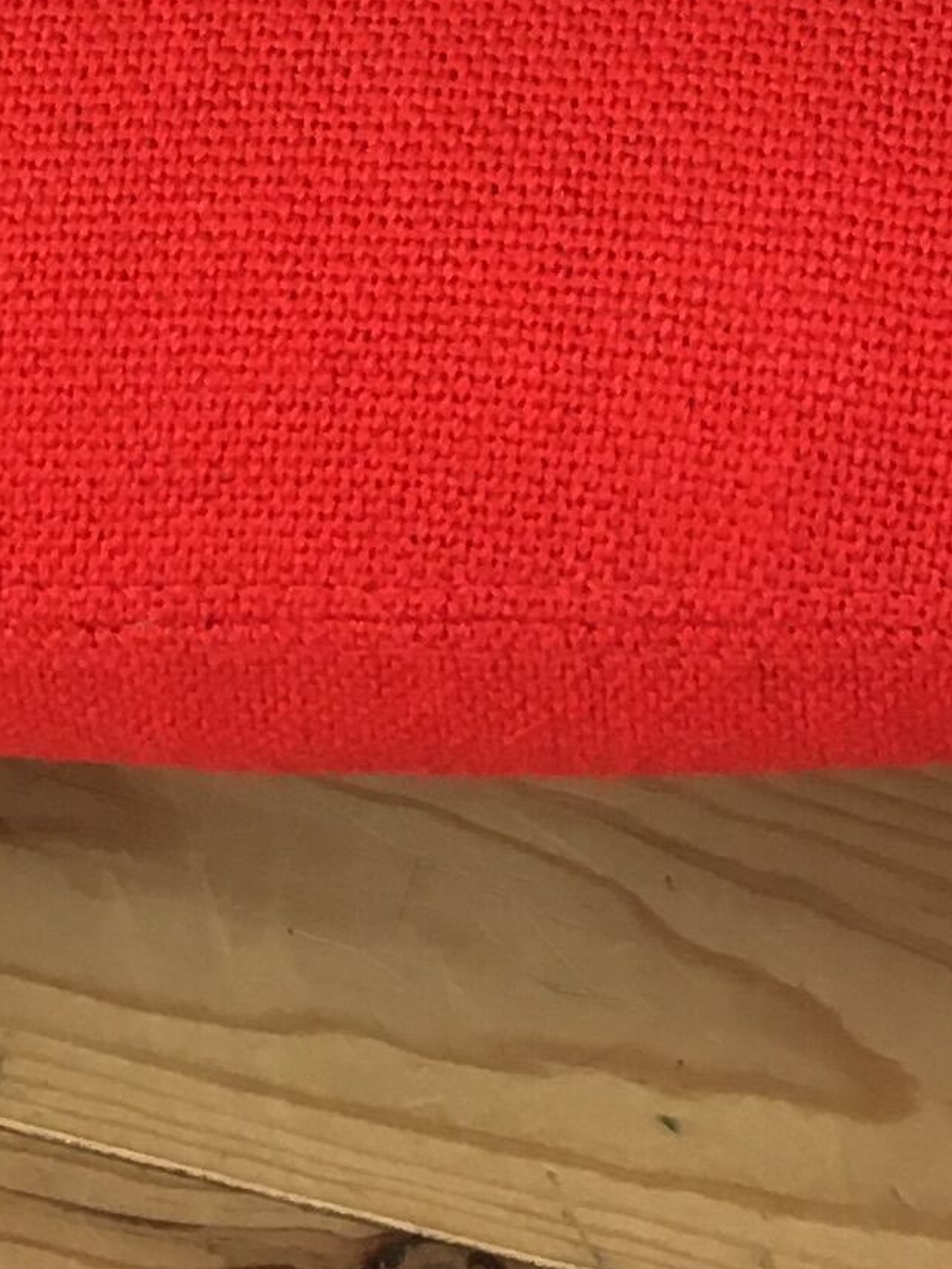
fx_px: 5203
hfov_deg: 10.4
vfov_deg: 12.8
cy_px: -933
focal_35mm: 142
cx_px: 331
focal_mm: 4.15
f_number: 2.2
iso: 80
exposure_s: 1/33
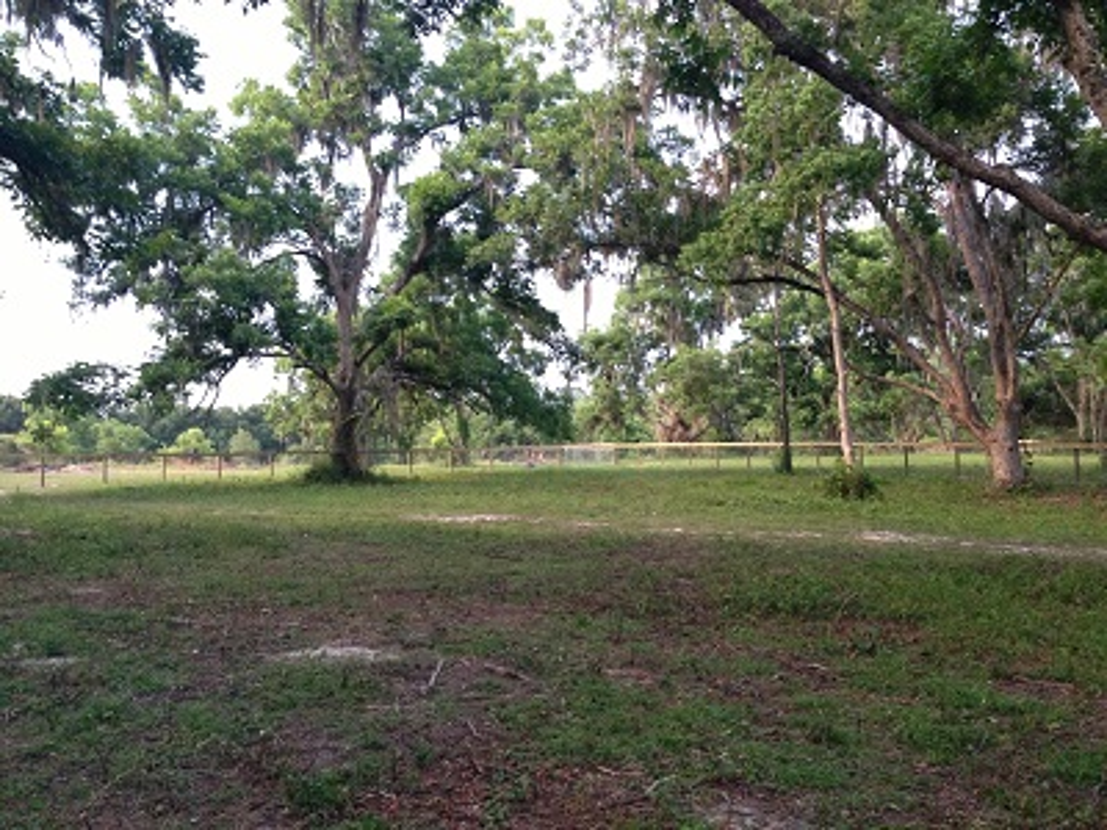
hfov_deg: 55.4
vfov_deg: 42.9
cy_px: 415
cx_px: 554
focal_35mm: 33
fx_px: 1055
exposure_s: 1/20
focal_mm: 4.13
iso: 250
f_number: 2.4
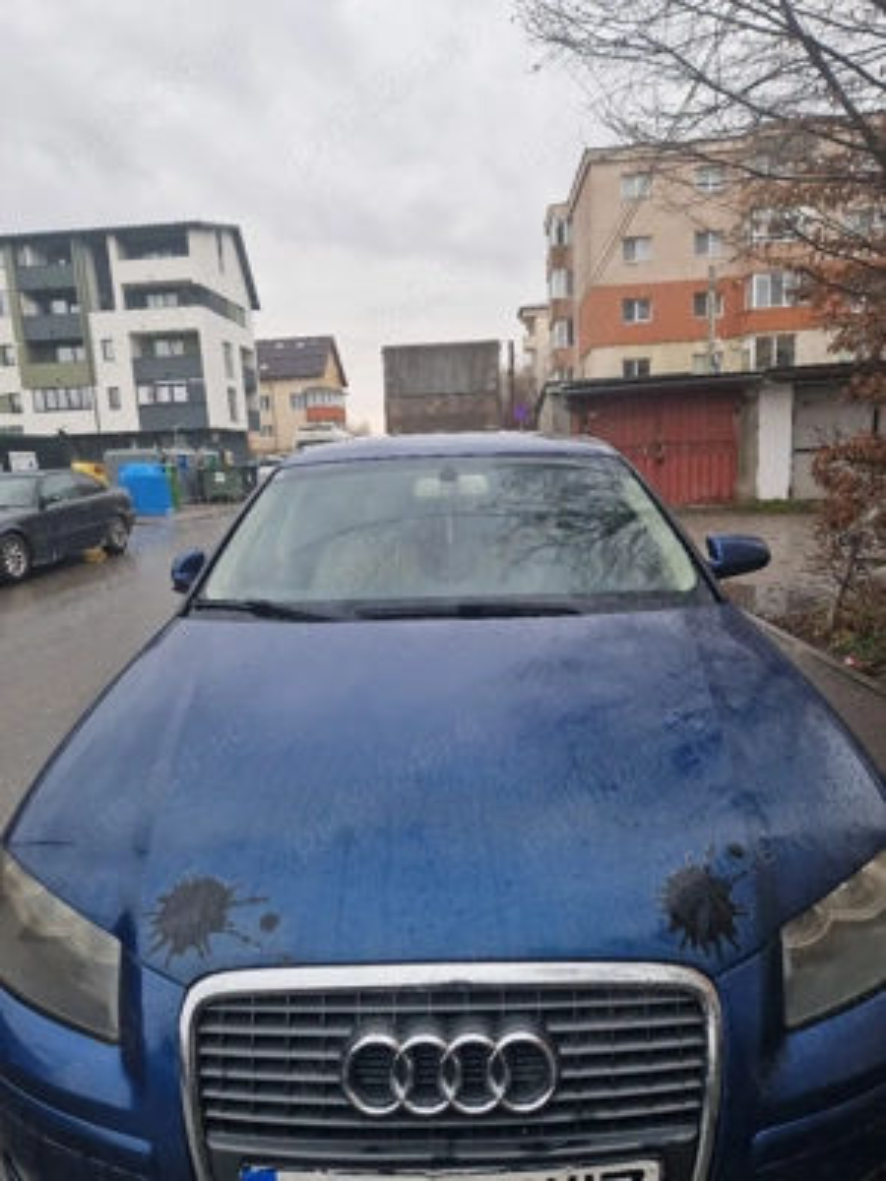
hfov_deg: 58.9
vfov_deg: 73.9
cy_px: 590
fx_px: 785
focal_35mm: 23
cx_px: 443
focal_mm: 5.4
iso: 80
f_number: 1.8
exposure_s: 1/182
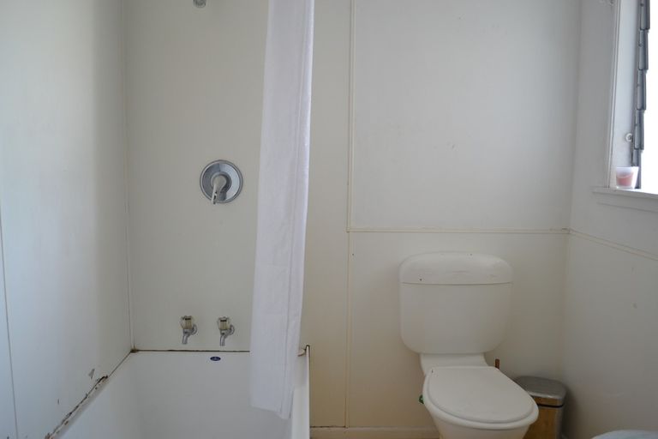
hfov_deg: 67.4
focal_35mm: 27
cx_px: 329
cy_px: 220
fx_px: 493
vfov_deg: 47.9
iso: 400
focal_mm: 18
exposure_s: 1/60
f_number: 4
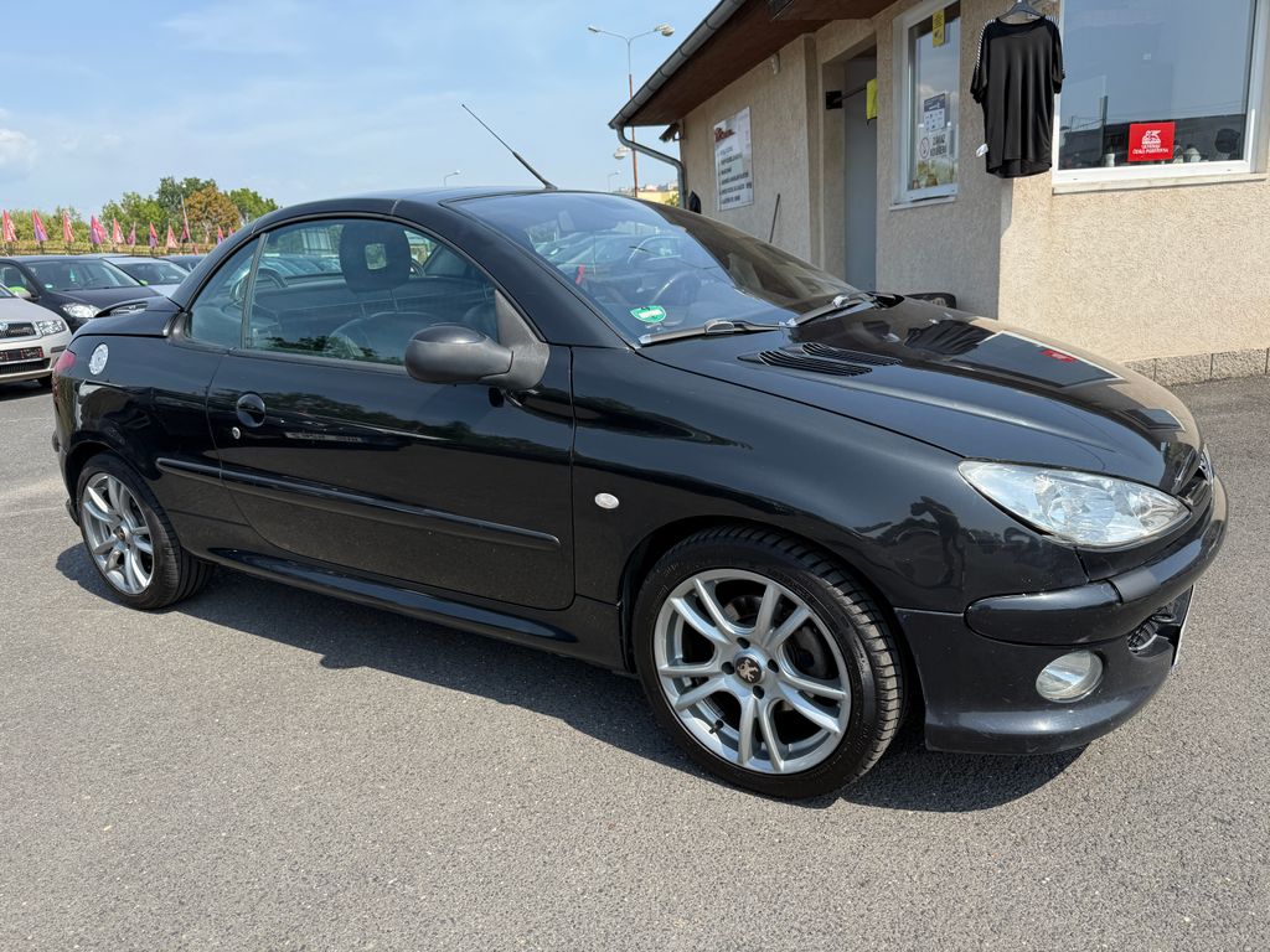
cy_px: 476
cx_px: 635
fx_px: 881
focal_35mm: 24
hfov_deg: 71.6
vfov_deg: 56.8
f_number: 1.78
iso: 80
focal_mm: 6.76
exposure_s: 1/2299
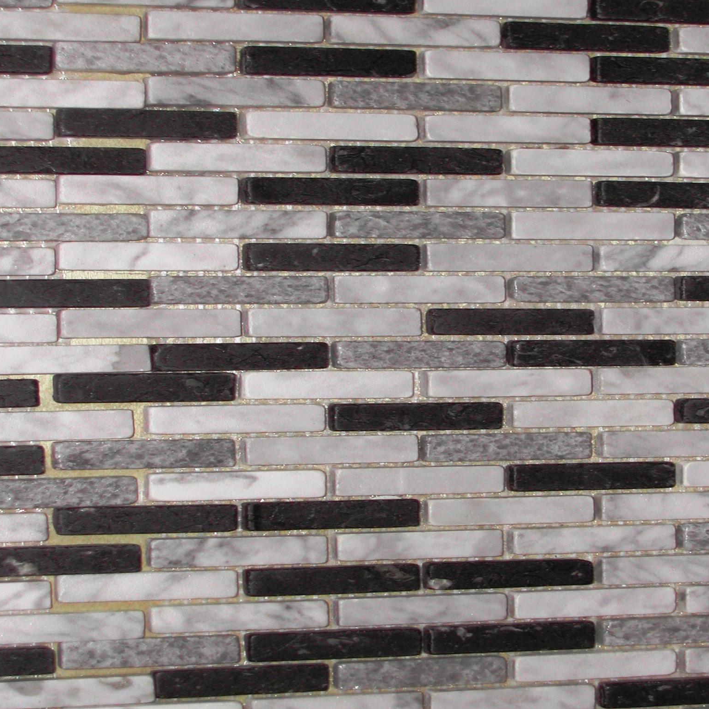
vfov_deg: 19.1
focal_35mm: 91
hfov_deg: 19.0
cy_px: 354
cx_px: 462
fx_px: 2109
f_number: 4
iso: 100
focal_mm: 16.3
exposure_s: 1/60.1
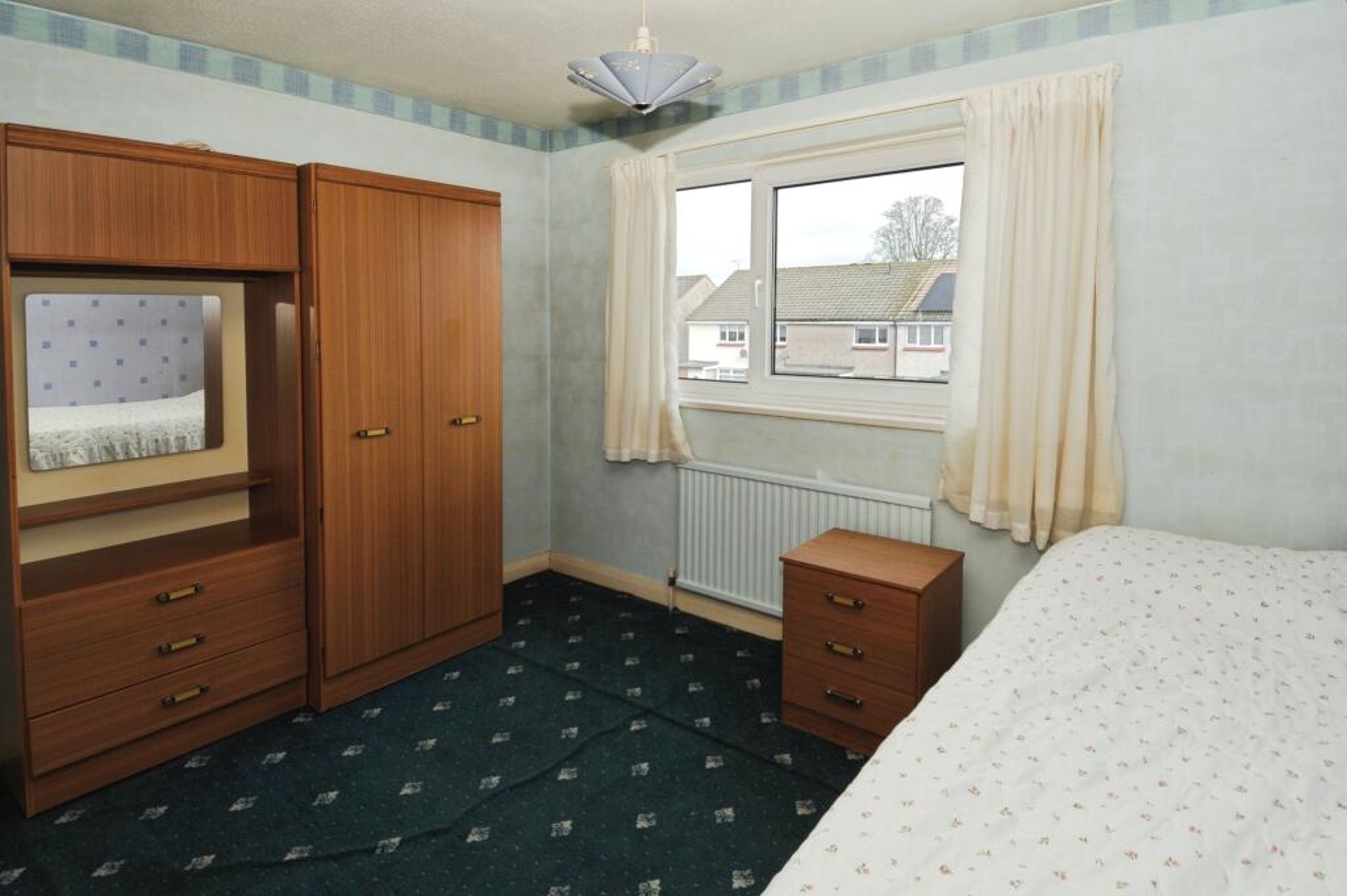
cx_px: 674
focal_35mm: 18
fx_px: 673
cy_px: 448
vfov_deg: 67.3
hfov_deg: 90.0
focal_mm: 12
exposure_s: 1/100
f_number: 7.1
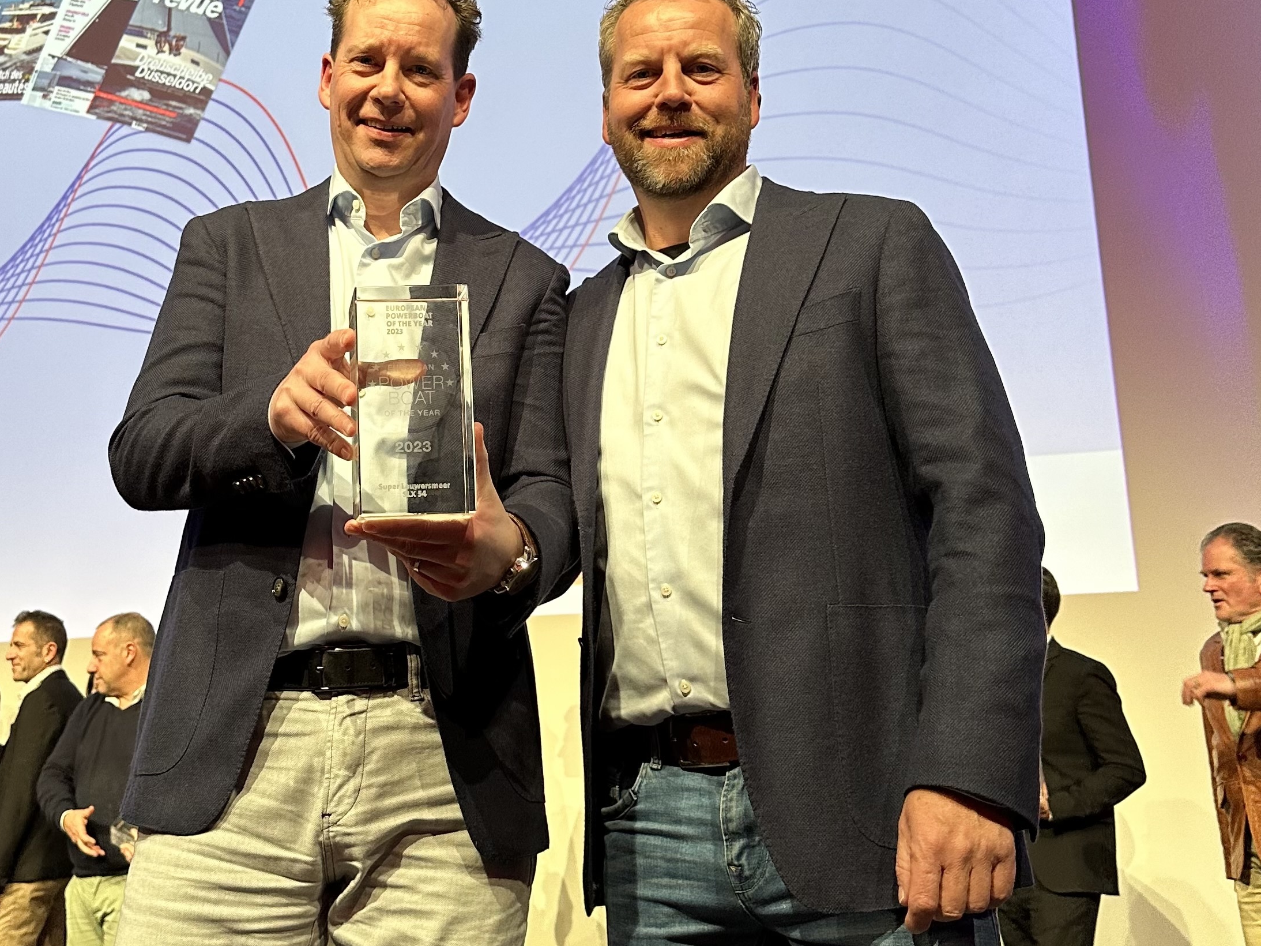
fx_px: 1166
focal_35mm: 32
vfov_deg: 44.0
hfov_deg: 55.9
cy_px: 399
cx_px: 450
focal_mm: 6.86
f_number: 1.78
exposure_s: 1/100
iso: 160
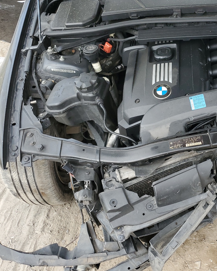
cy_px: 120
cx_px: 200
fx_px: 321
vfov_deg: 45.7
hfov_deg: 34.9
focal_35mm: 40
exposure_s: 1/714
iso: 50
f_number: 1.5
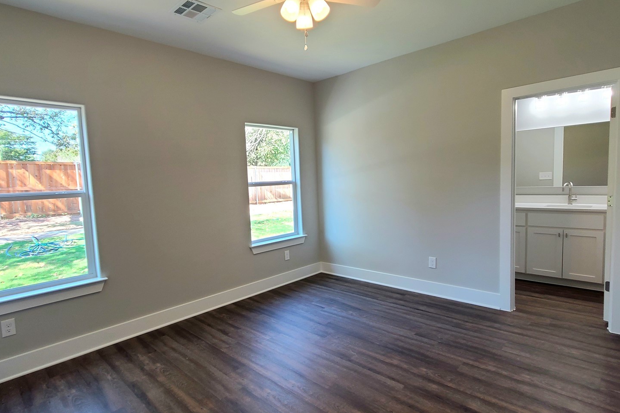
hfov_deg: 90.0
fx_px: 310
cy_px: 212
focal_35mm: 18
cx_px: 303
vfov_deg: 67.4
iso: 80
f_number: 2.2
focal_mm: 2.2
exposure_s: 1/60.2
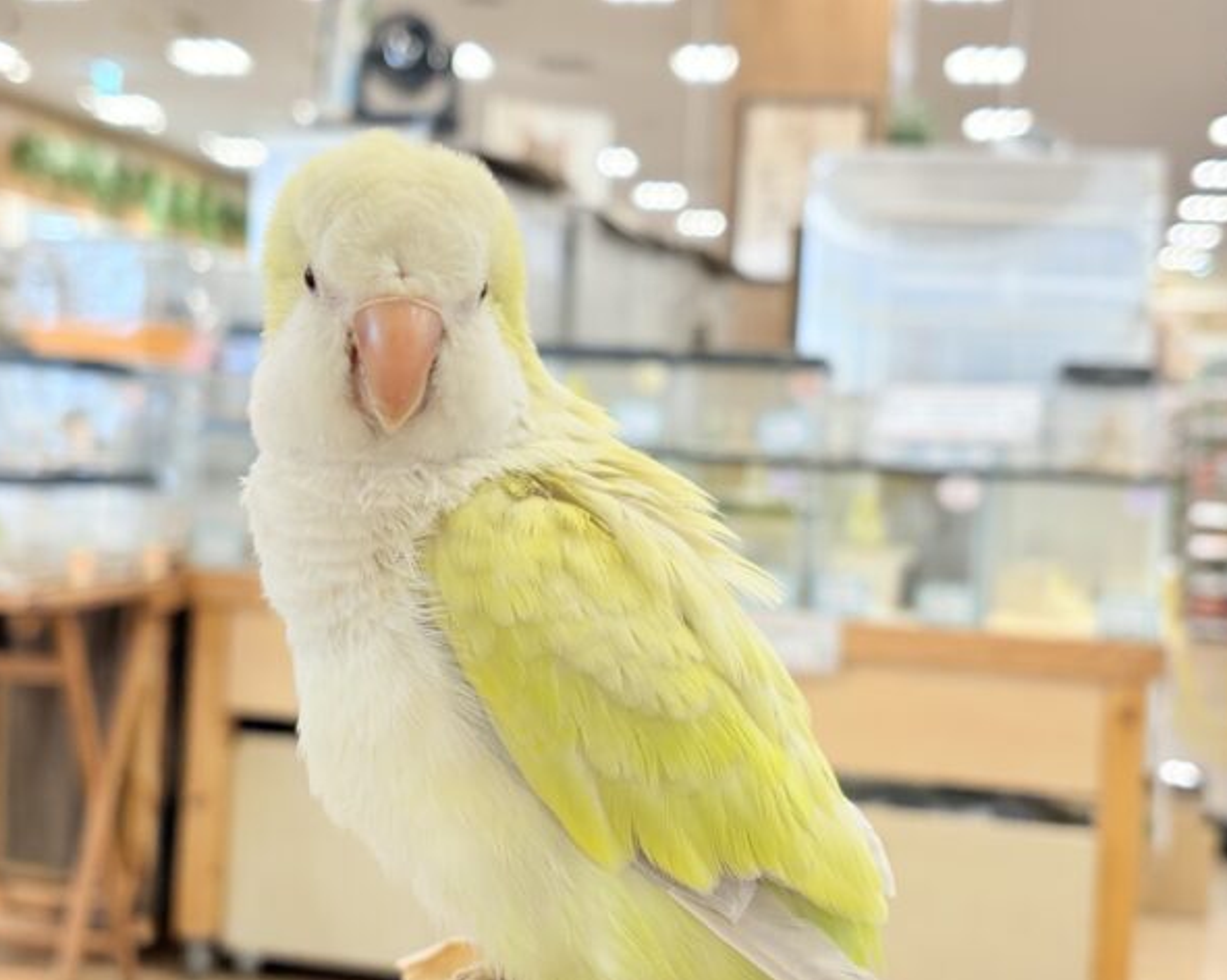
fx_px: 1996
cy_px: 496
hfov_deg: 34.2
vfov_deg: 27.6
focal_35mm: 55
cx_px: 575
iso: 50
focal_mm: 5.96
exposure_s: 1/50
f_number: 1.6
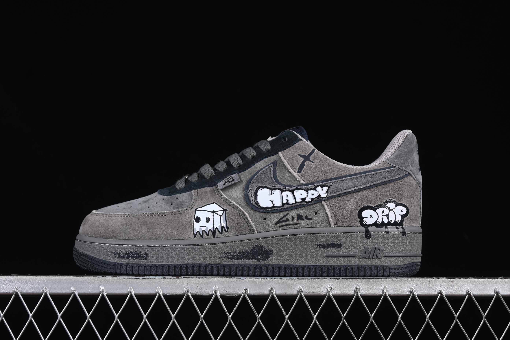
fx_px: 1062
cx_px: 255
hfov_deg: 27.0
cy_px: 170
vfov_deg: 18.2
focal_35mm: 75
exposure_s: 1/60
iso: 160
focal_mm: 50
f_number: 7.1
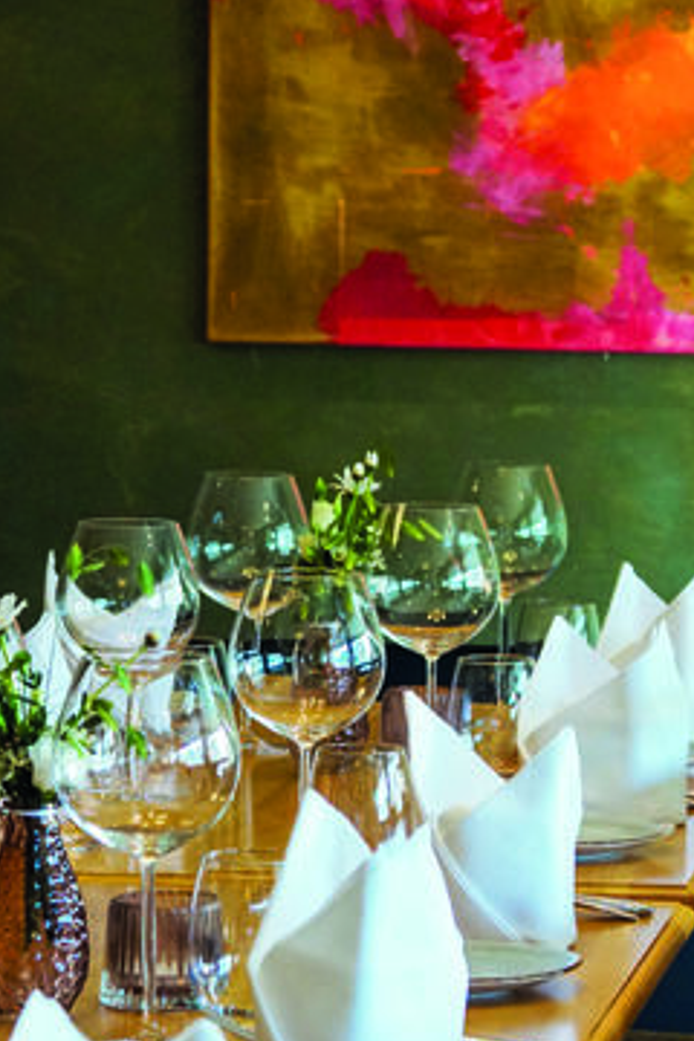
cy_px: 600
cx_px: 445
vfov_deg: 10.9
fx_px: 5436
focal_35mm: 188
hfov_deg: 7.3
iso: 1250
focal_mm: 70
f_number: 5.6
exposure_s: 1/160
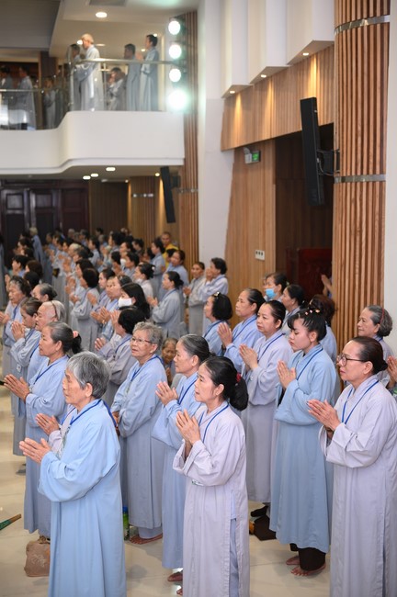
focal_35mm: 48
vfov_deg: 41.2
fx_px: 796
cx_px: 198
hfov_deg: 28.0
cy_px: 298
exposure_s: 1/125
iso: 1250
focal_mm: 48
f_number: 3.2
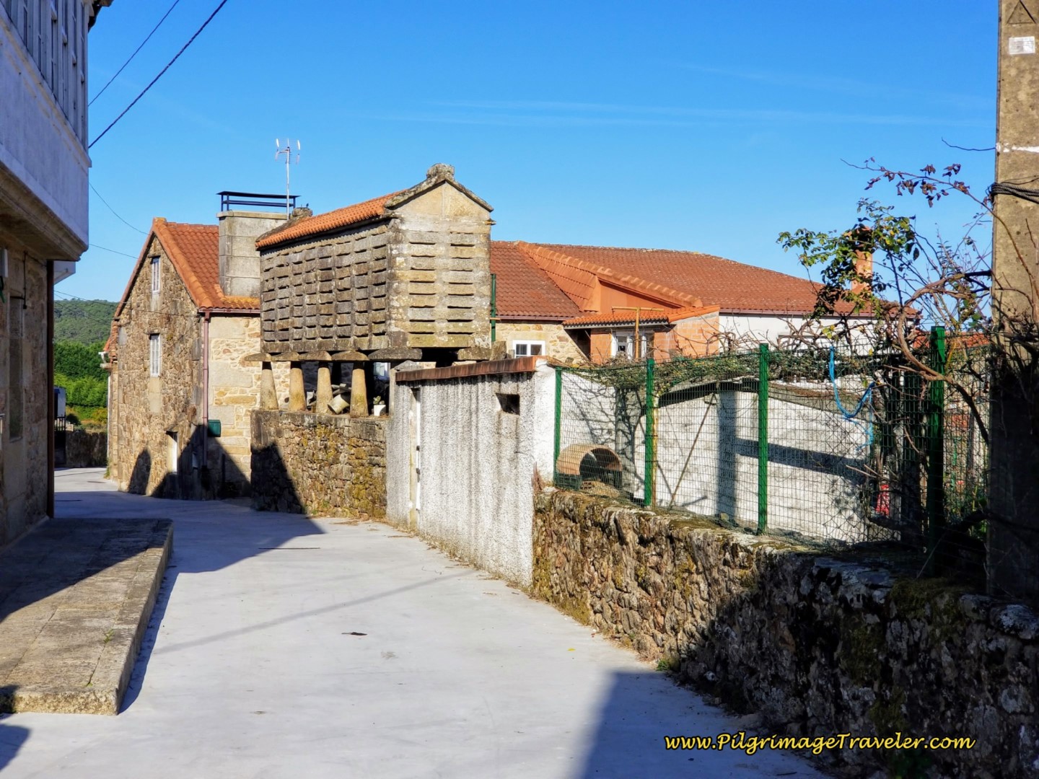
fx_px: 1561
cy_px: 390
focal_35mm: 52
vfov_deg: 28.0
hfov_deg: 36.8
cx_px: 520
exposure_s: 1/1045
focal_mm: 6
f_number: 2.4
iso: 25
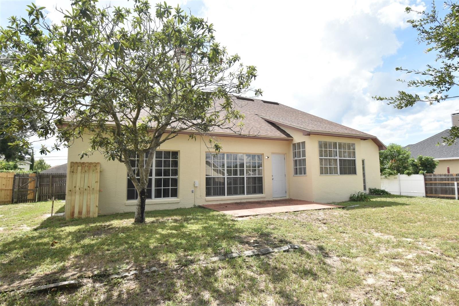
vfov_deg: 63.2
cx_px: 230
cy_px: 153
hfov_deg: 85.4
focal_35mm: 20
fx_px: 249
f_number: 9
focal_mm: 13
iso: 320
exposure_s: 1/320
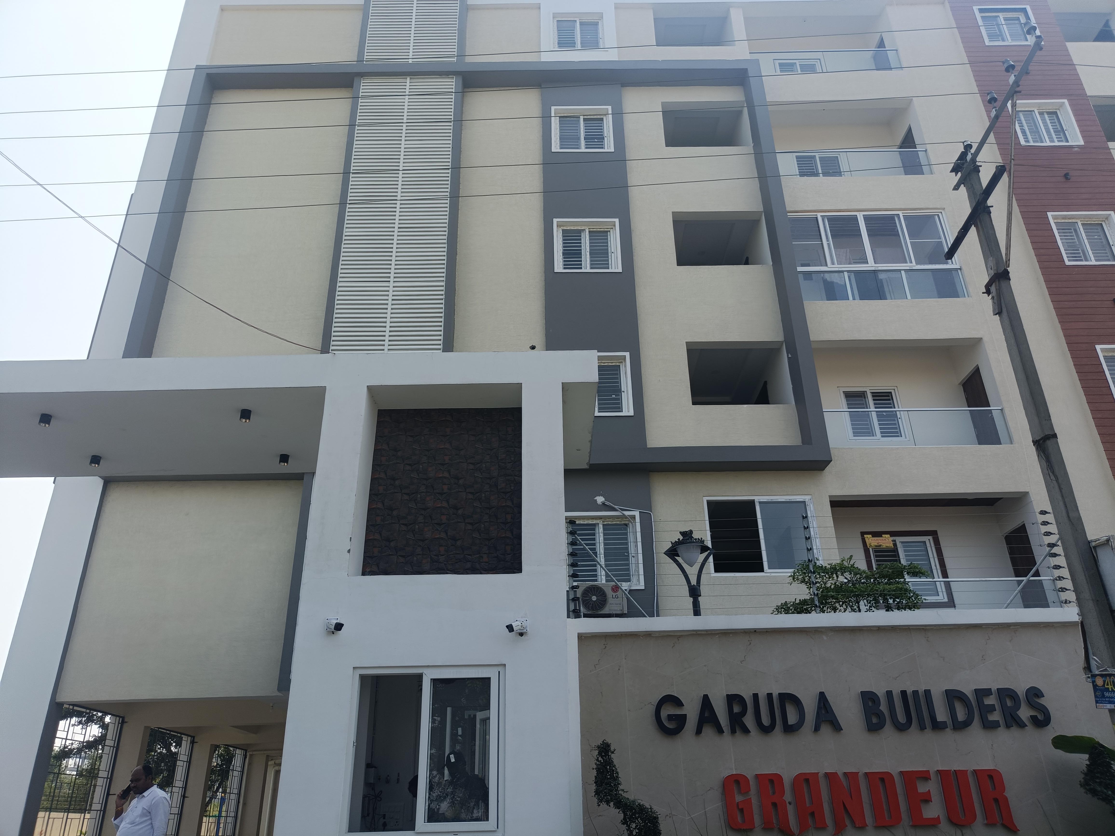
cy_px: 418
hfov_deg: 69.4
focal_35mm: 25
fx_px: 805
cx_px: 558
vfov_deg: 54.9
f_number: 1.7
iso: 100
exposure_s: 1/505
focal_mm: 4.7
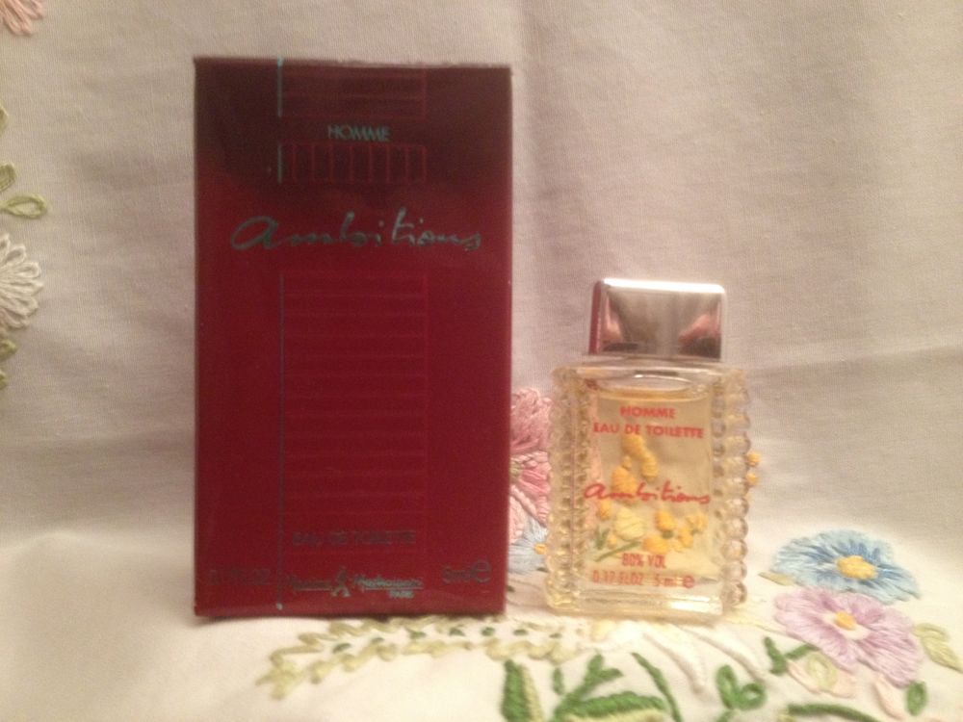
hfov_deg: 52.6
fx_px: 974
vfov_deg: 40.7
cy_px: 361
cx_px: 482
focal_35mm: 35
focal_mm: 4.28
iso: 250
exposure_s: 1/20
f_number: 2.4
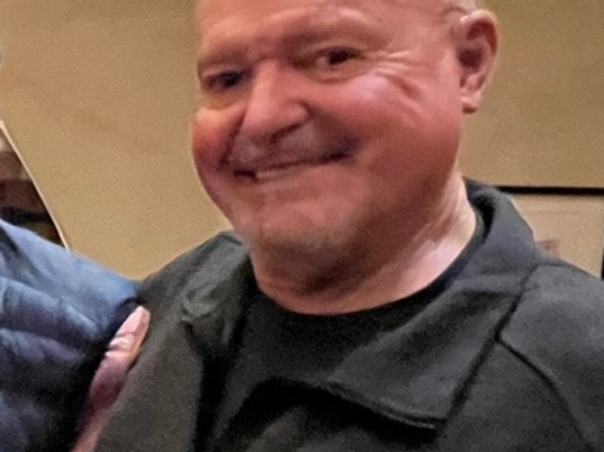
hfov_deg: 22.3
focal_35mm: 69
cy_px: 424
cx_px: -343
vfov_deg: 20.8
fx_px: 1203
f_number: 1.8
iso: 1000
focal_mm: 1.57
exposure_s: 1/40
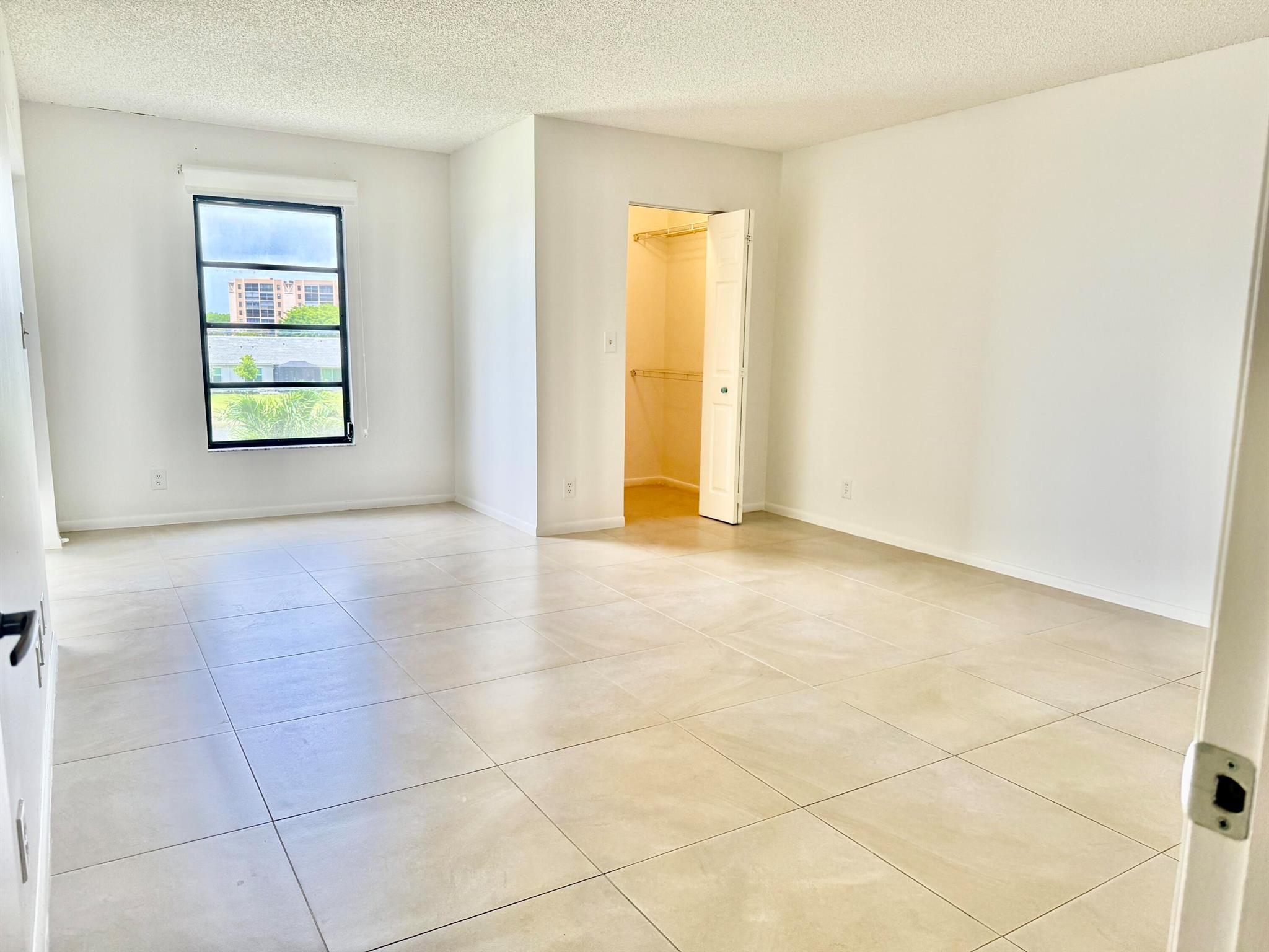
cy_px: 476
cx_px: 634
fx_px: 880
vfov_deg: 56.8
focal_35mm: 24
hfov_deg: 71.6
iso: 100
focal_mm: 6.76
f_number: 1.78
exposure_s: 1/285
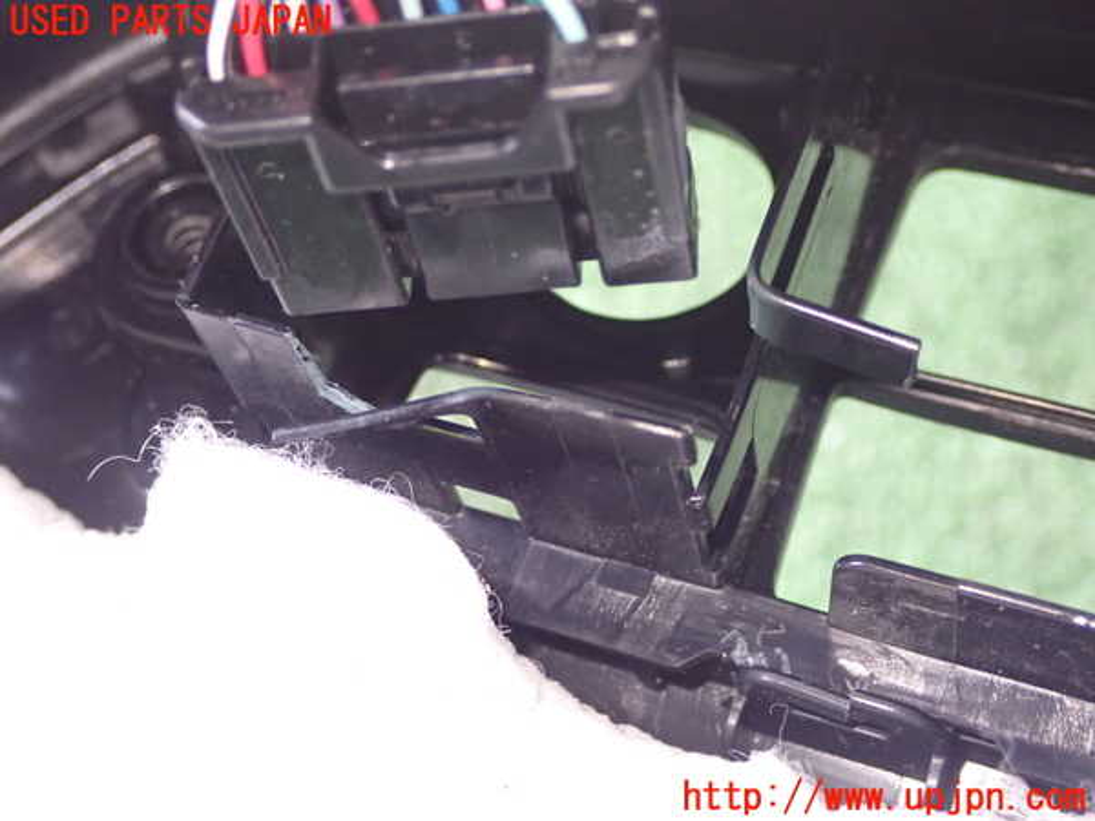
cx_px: 548
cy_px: 410
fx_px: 1835
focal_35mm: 58
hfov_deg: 33.2
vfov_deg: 25.2
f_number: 3.5
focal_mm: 10.35
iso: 800
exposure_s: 1/40
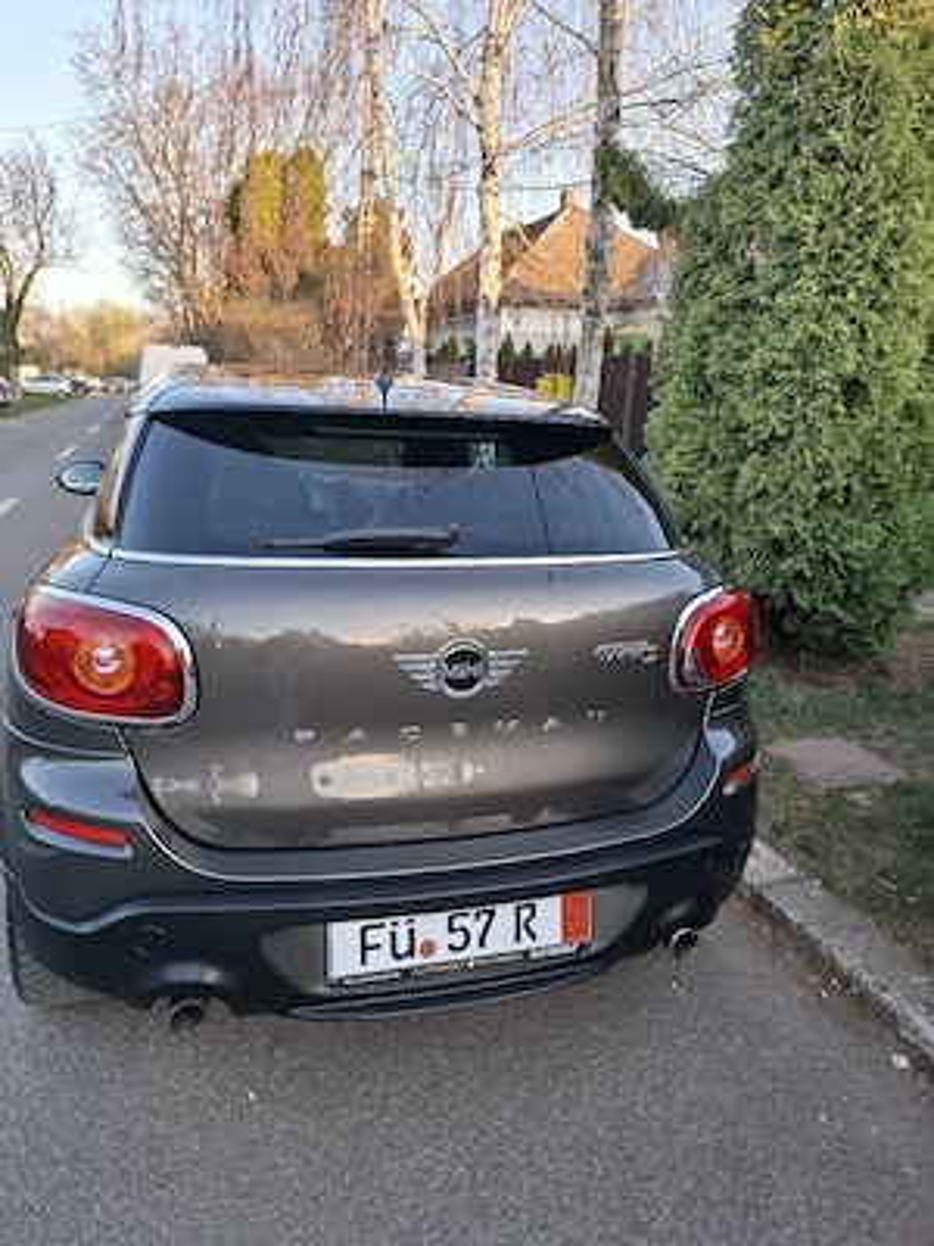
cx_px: 467
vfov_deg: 73.9
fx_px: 827
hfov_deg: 58.9
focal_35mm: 23
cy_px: 623
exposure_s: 1/185
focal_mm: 5.54
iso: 50
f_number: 1.8
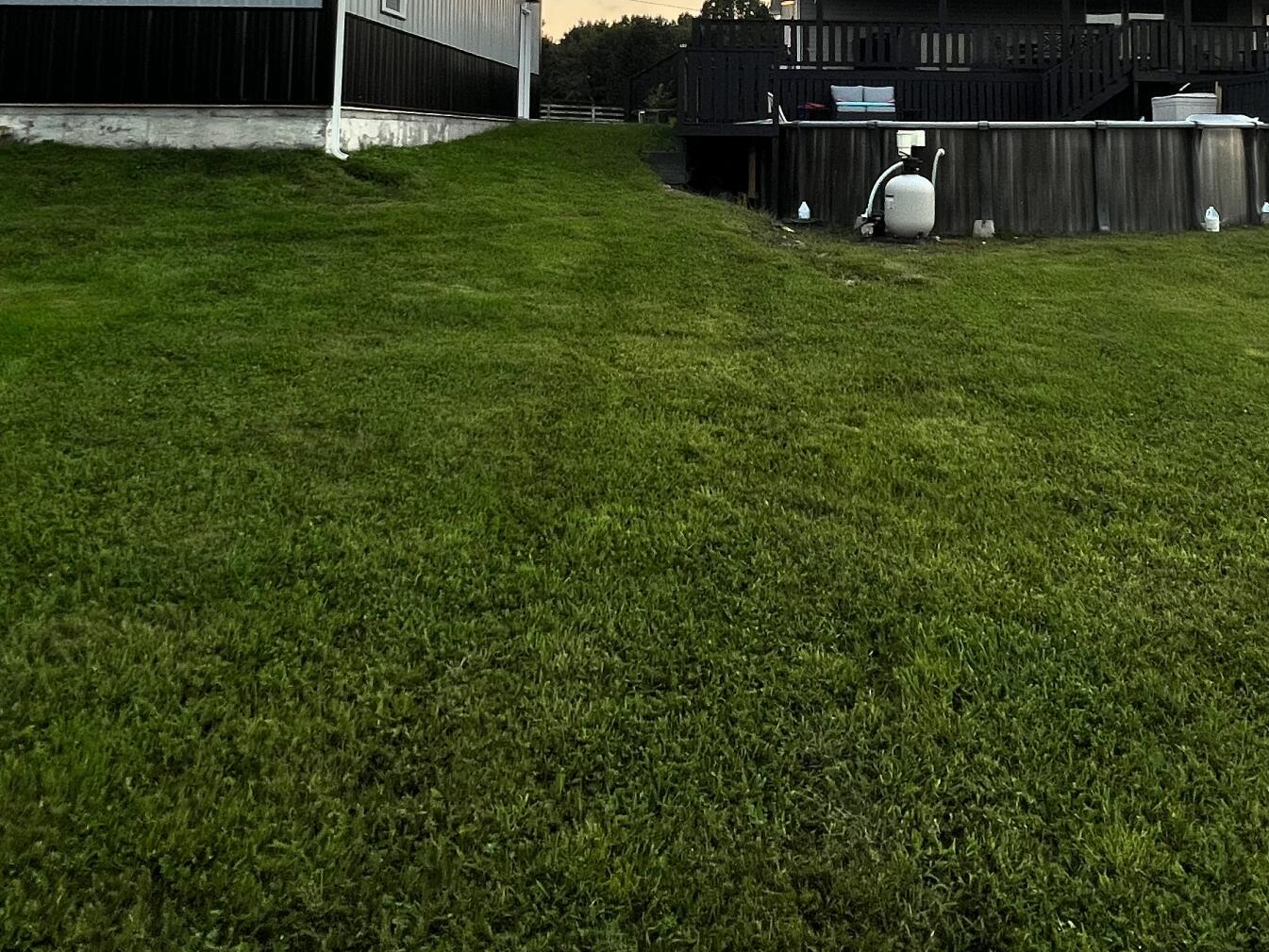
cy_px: 28
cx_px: 759
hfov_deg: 61.2
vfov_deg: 42.5
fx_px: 1063
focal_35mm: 29
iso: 32
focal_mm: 1.57
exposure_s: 1/156
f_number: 1.8
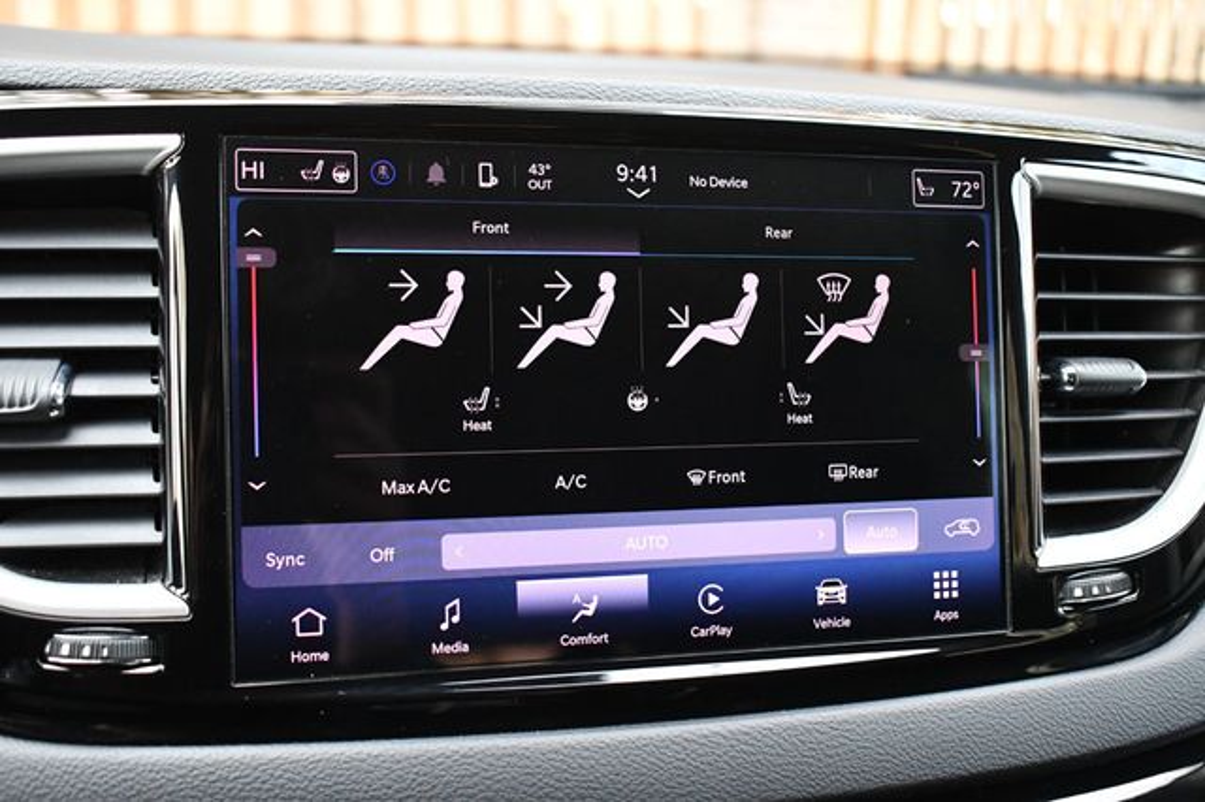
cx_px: 602
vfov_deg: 34.2
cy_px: 401
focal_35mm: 39
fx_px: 1305
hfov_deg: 49.6
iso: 4000
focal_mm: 26
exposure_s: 1/60
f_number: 4
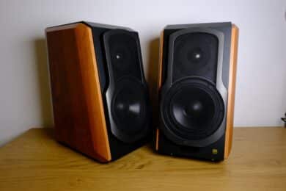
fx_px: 207
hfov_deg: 69.4
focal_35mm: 26
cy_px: 96
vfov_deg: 49.6
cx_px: 143
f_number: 8
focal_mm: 17
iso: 320
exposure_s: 1/25
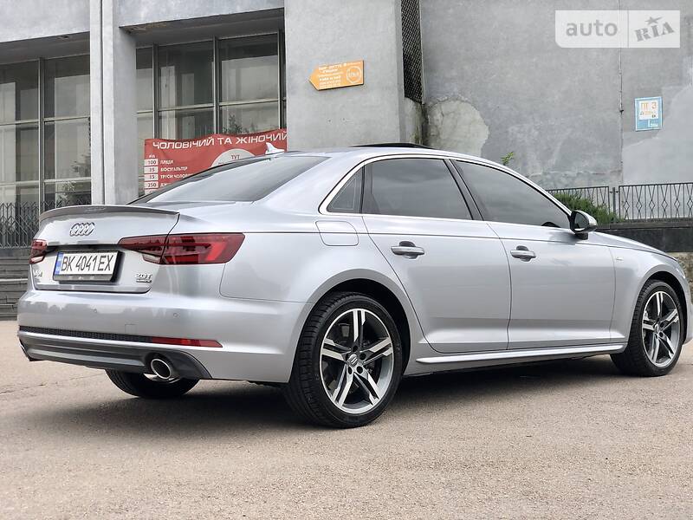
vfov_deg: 28.0
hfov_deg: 36.8
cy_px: 260
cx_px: 346
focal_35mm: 52
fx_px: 1041
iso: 16
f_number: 2.4
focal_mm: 6
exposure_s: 1/228
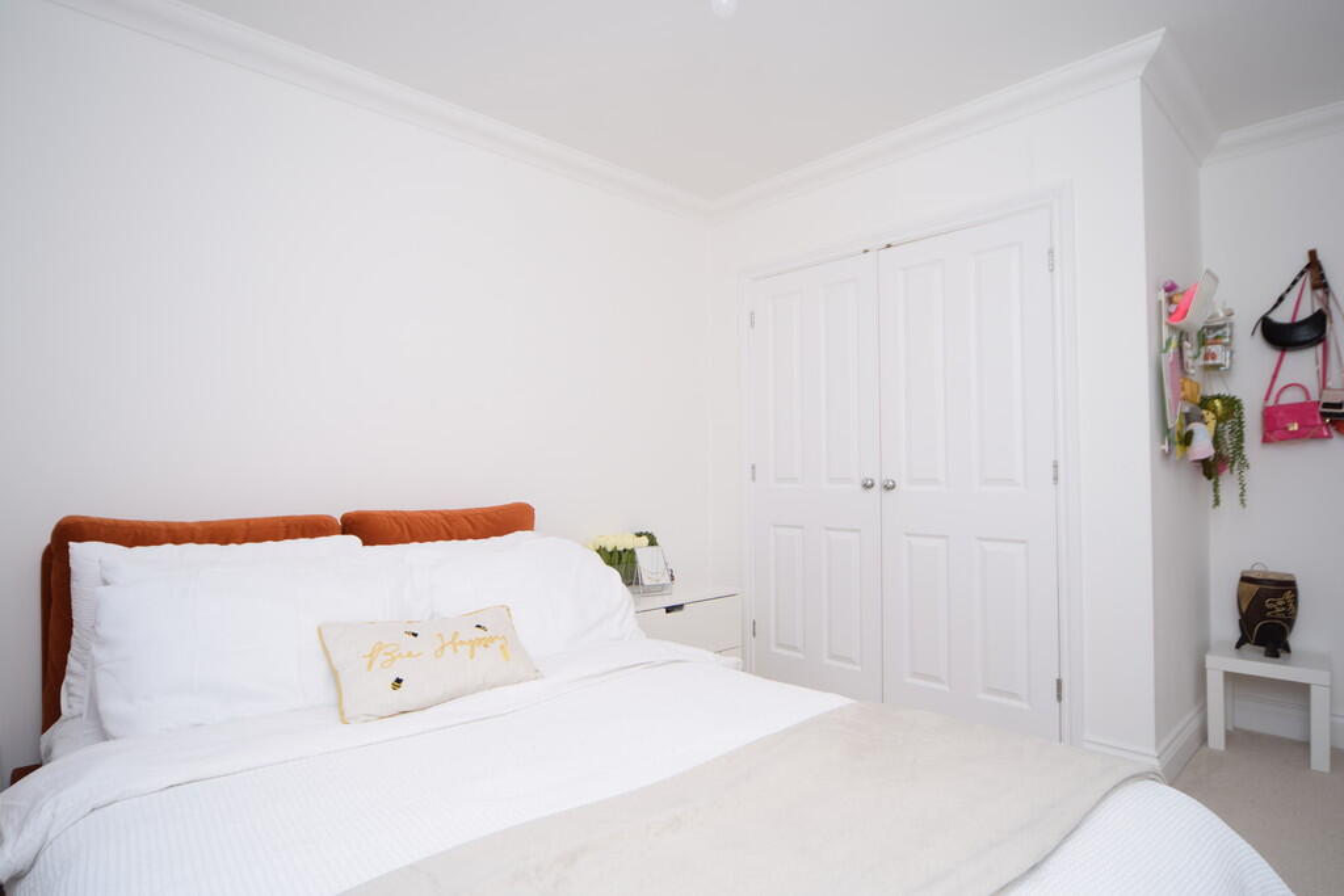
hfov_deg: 90.0
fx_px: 672
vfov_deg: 67.4
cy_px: 448
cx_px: 672
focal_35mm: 18
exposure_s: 1/200
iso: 100
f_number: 5.6
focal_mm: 12
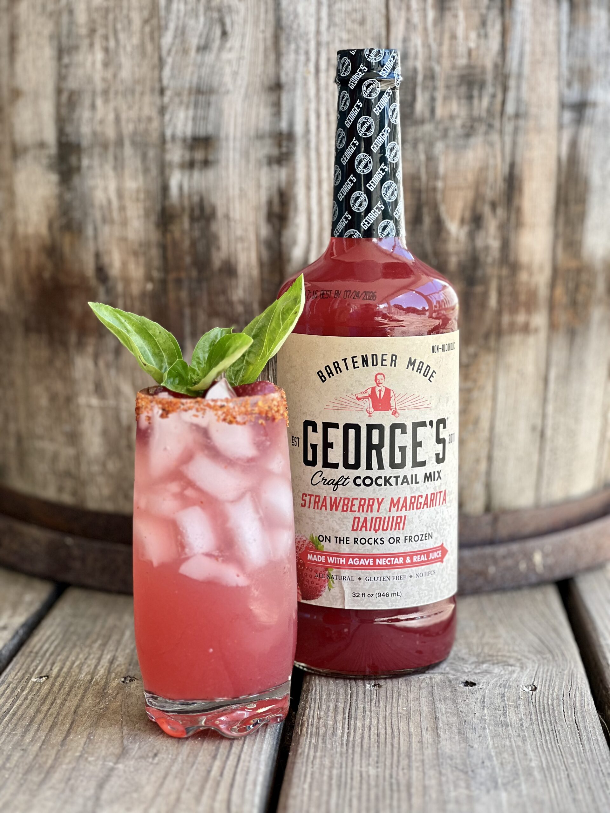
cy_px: 406
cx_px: 305
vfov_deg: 25.3
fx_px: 1809
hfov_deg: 19.1
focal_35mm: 77
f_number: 2.8
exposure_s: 1/121
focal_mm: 9
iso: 40
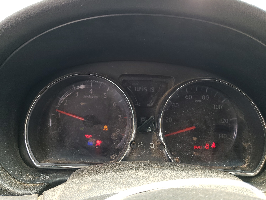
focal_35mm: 26
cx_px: 133
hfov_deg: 67.3
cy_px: 100
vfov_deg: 53.1
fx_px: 200
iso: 59
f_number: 1.5
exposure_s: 1/120
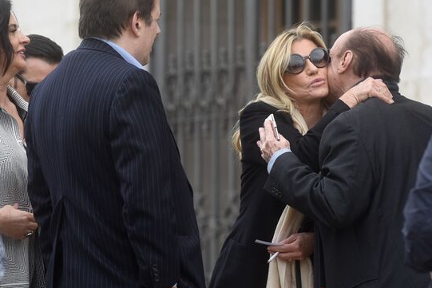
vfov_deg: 5.1
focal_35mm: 272
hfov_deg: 7.6
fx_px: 3265
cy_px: 170
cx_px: 237
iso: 800
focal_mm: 185
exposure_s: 1/1000
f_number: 5.6
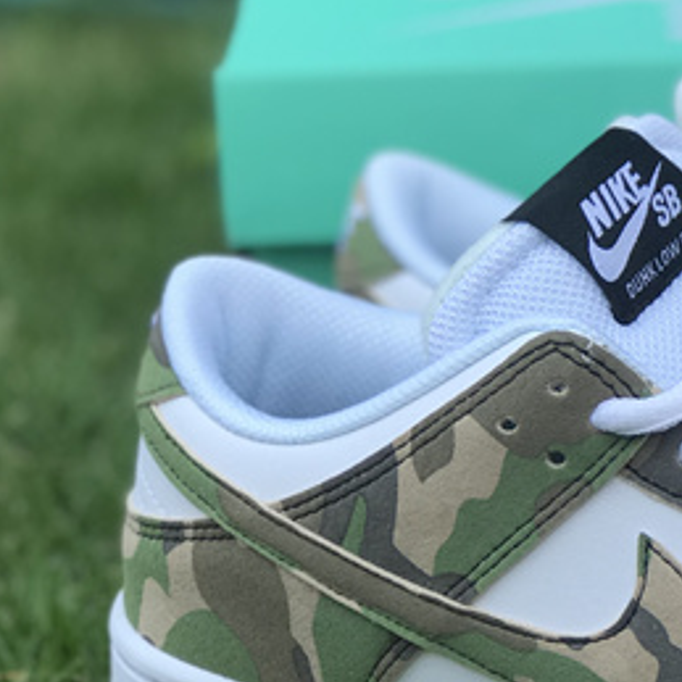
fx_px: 3210
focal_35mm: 144
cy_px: 402
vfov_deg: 12.1
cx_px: 856
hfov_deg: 11.8
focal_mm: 6.6
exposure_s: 1/414
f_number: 2.8
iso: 20
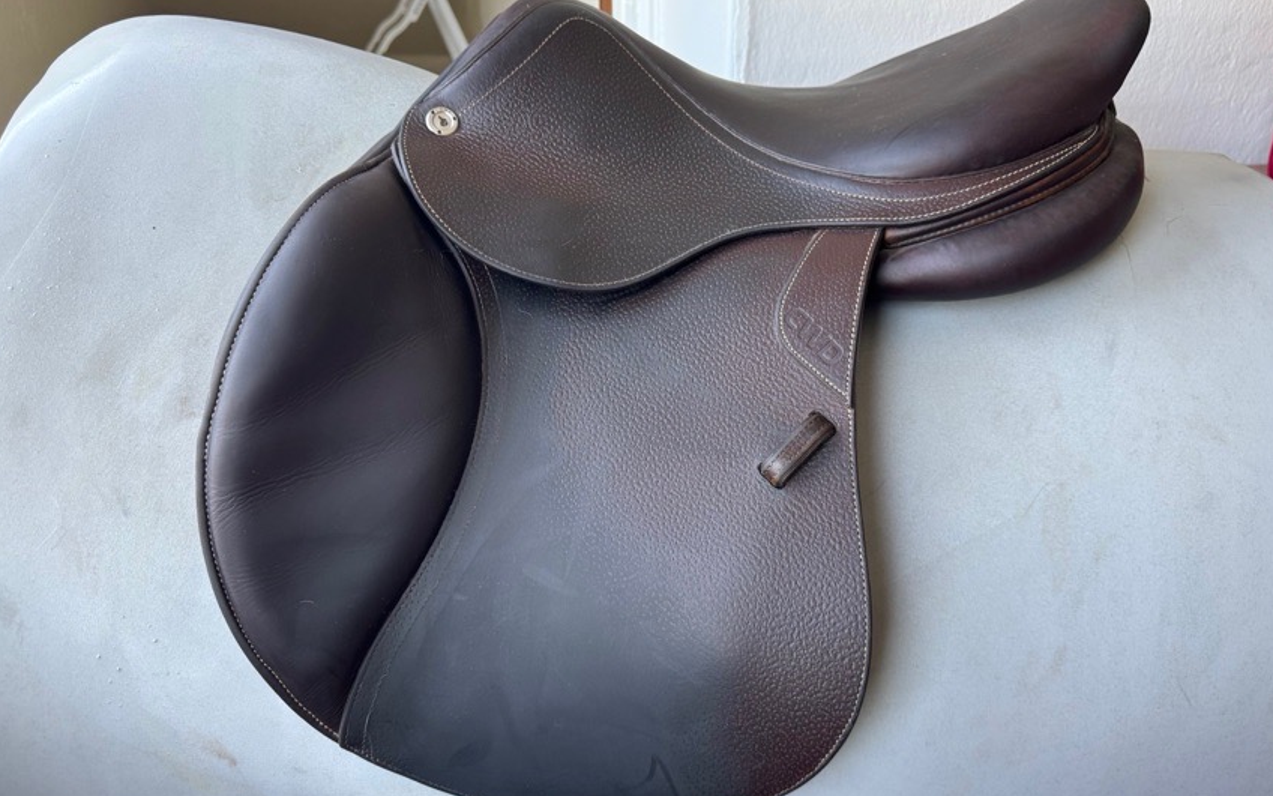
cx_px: 671
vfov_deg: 46.0
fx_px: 937
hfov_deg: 68.3
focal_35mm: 27
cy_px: 384
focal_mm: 6.76
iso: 160
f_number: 1.78
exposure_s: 1/121
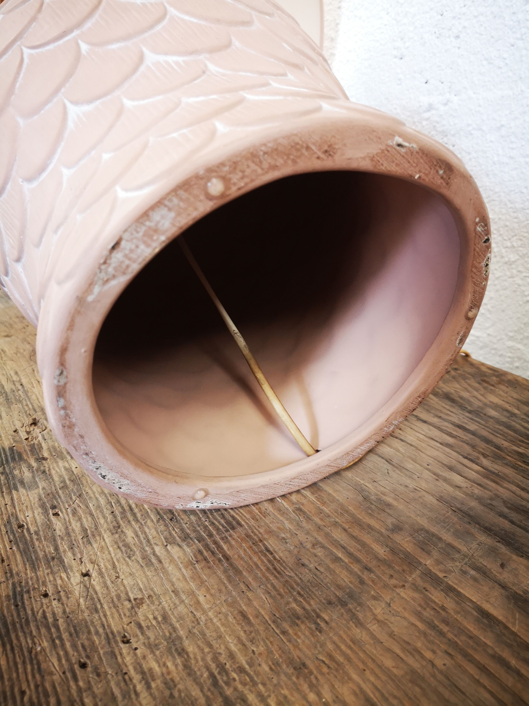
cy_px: 353
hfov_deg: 51.4
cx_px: 264
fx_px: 550
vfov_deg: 65.3
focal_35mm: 27
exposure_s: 1/33.3
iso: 200
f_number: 1.8
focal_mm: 3.95
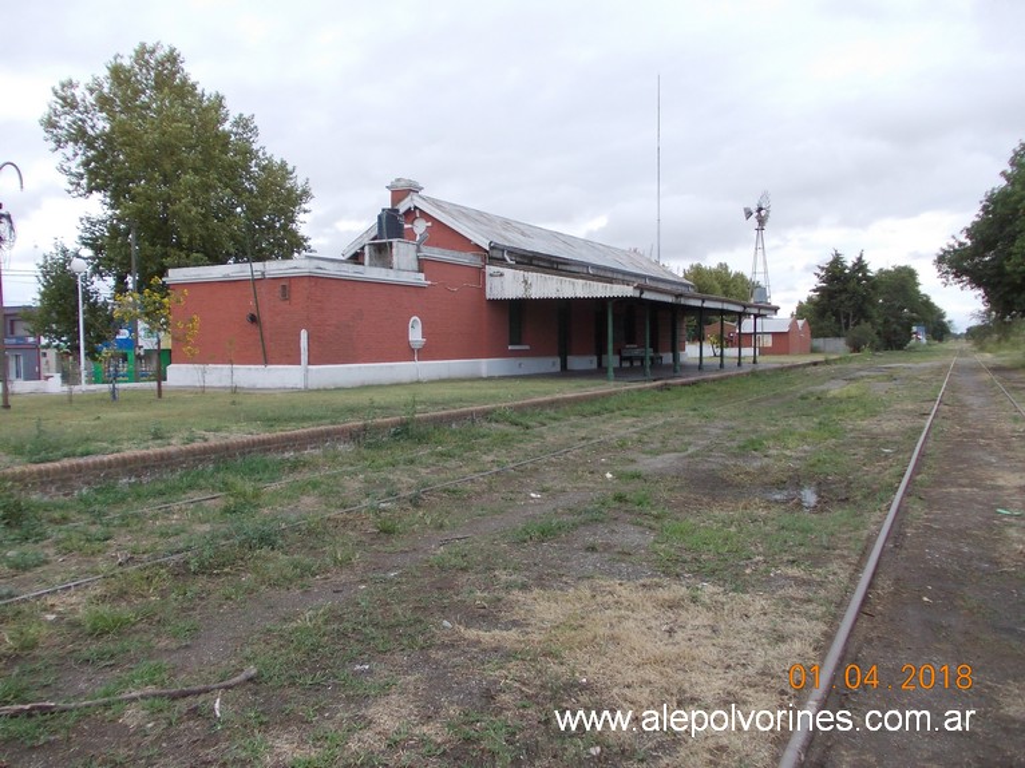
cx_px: 512
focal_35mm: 28
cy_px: 384
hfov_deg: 63.5
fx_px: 829
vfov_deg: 49.7
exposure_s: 1/250
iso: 80
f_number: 2.7
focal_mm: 4
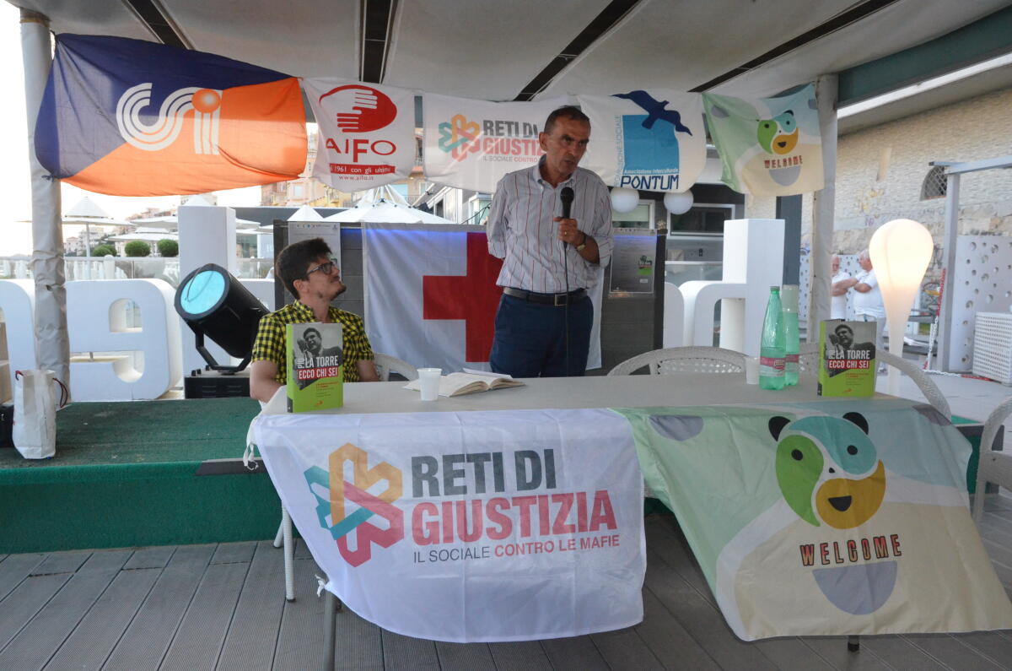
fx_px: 673
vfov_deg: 52.9
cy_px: 336
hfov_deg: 73.8
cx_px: 506
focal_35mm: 24
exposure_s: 1/250
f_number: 7.1
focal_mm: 16
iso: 3200
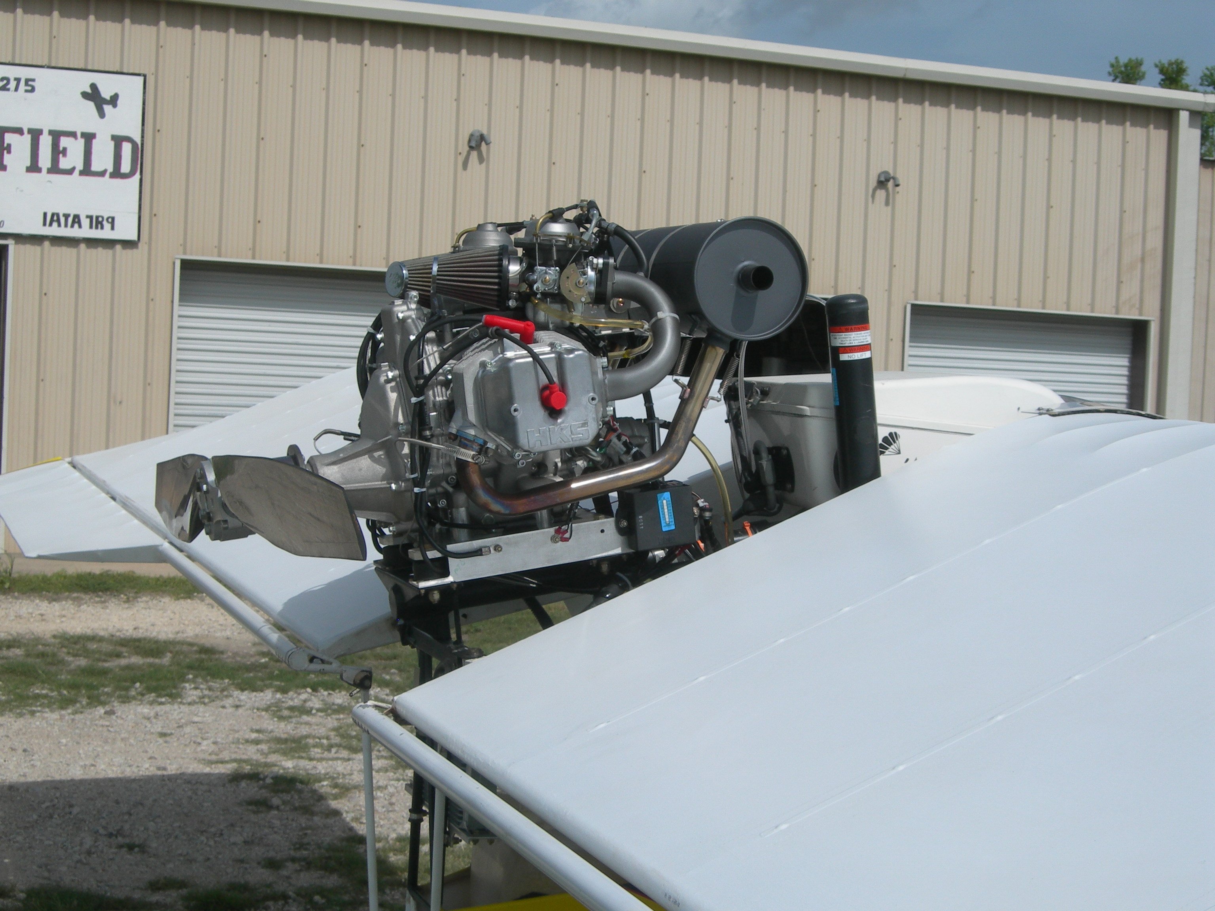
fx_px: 2141
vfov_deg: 24.0
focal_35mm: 61
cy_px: 456
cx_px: 608
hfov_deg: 31.7
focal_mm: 12.7
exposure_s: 1/880
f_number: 5.9
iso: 50
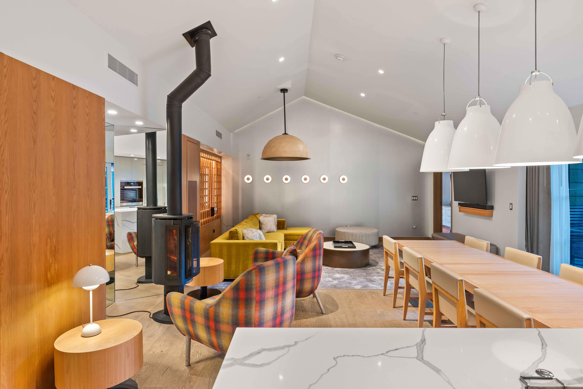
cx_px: 292
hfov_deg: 82.6
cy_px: 194
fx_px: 332
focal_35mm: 20
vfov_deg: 60.7
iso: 400
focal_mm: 20.5
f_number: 7.1
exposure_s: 1.6
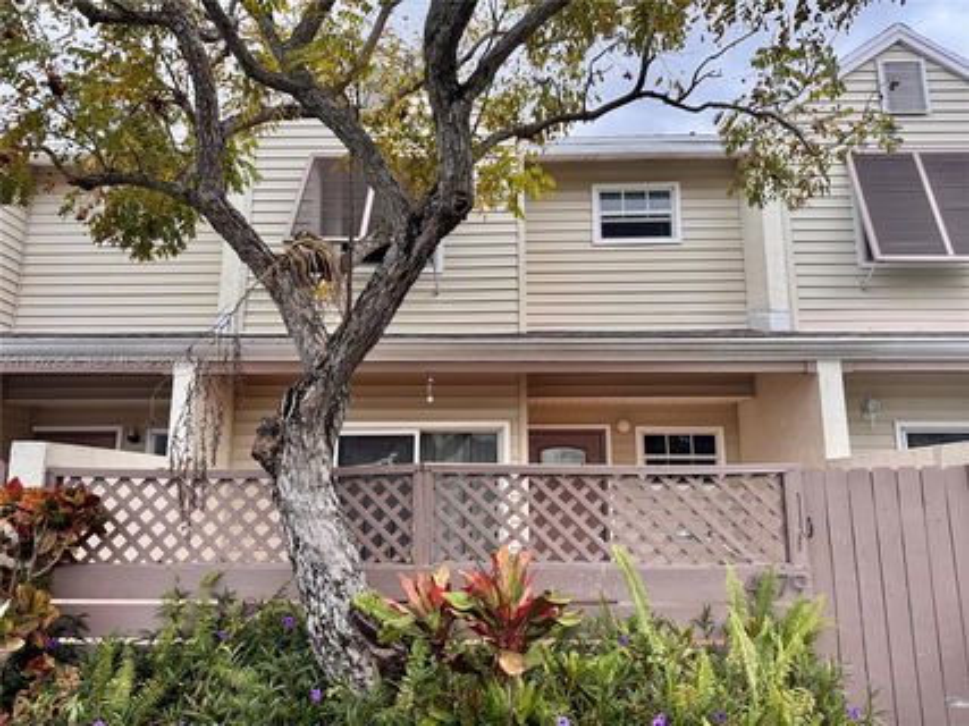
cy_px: 363
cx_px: 484
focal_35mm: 24
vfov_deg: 56.8
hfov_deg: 71.6
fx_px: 672
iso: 80
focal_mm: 6.76
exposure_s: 1/853
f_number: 1.78
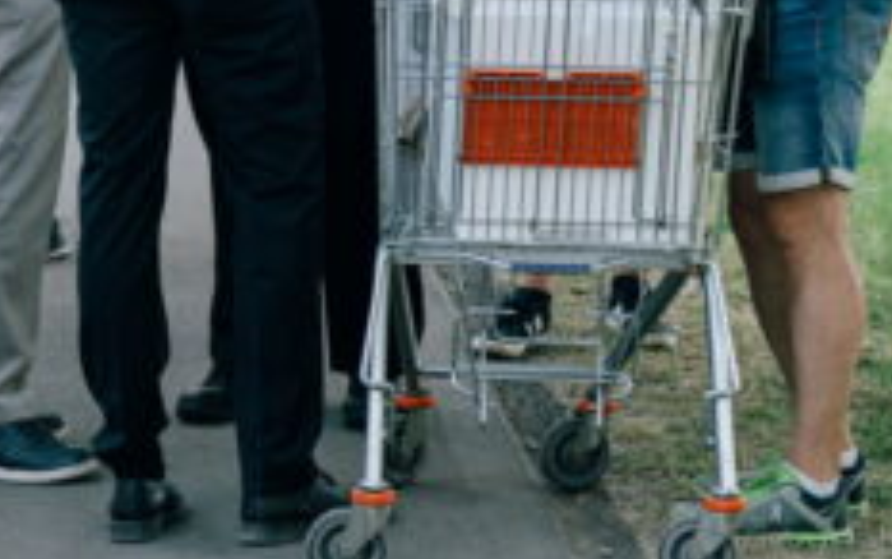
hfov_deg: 10.5
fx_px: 4841
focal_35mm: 199
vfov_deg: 6.5
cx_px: 406
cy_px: -257
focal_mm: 70
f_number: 2.8
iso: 100
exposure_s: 1/640
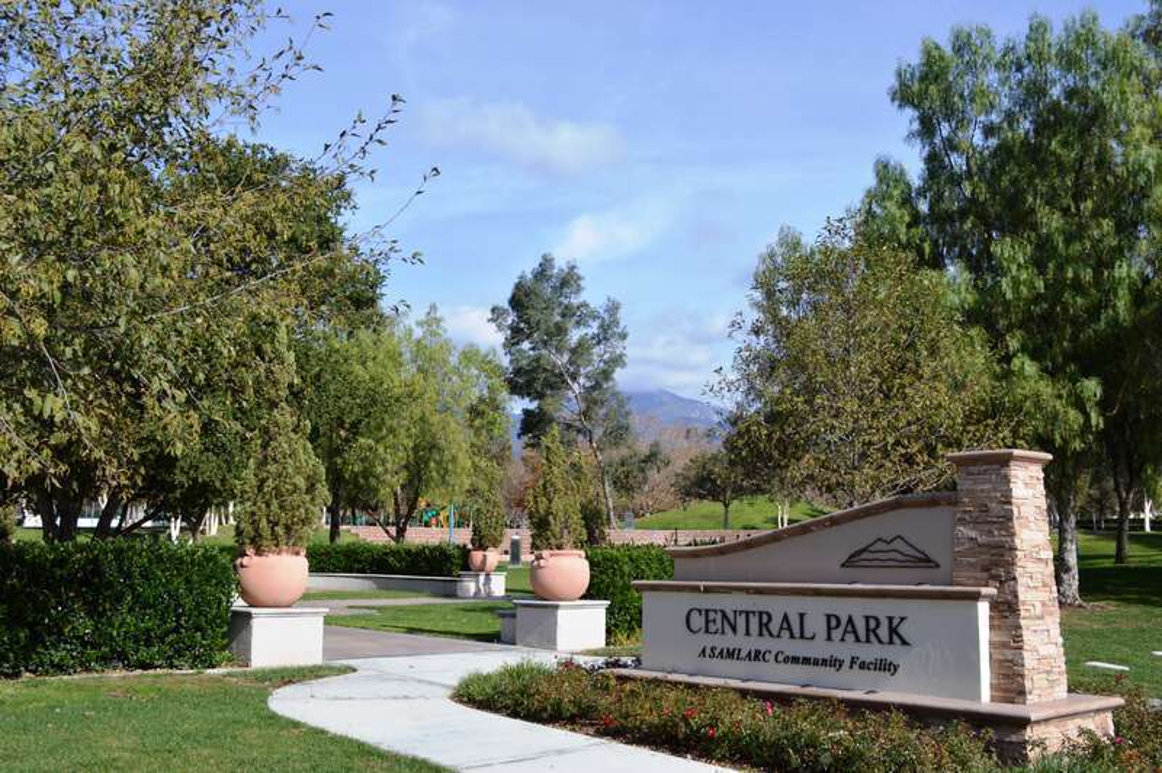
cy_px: 386
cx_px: 581
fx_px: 1161
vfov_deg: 36.8
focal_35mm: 36
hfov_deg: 53.2
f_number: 7.1
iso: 100
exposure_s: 1/200
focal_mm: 24
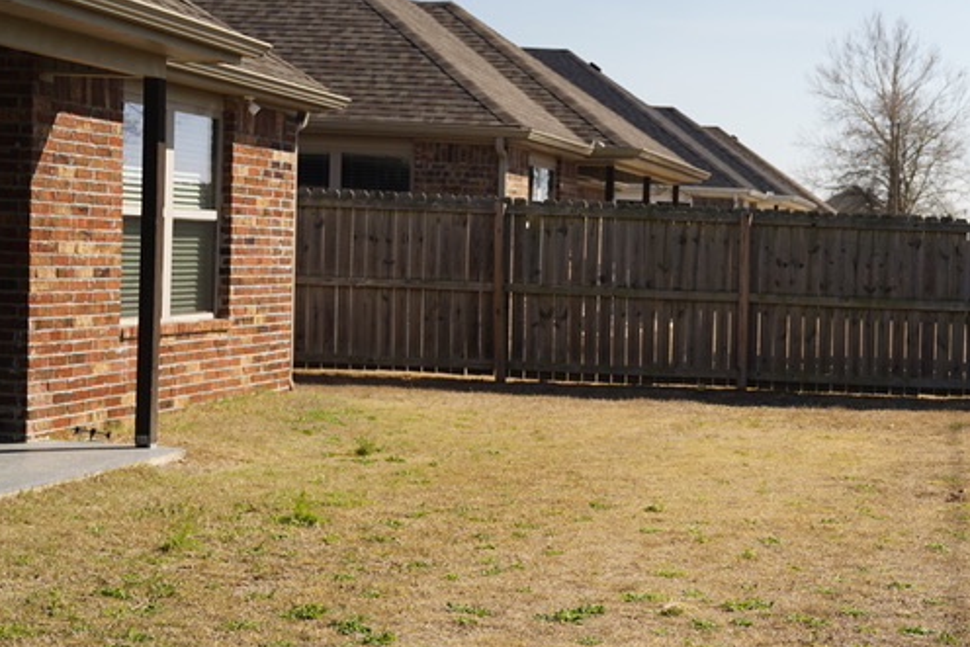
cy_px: 375
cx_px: 853
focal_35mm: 70
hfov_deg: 27.9
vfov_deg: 19.5
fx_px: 1887
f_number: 2.8
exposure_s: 1/640
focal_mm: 32
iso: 100
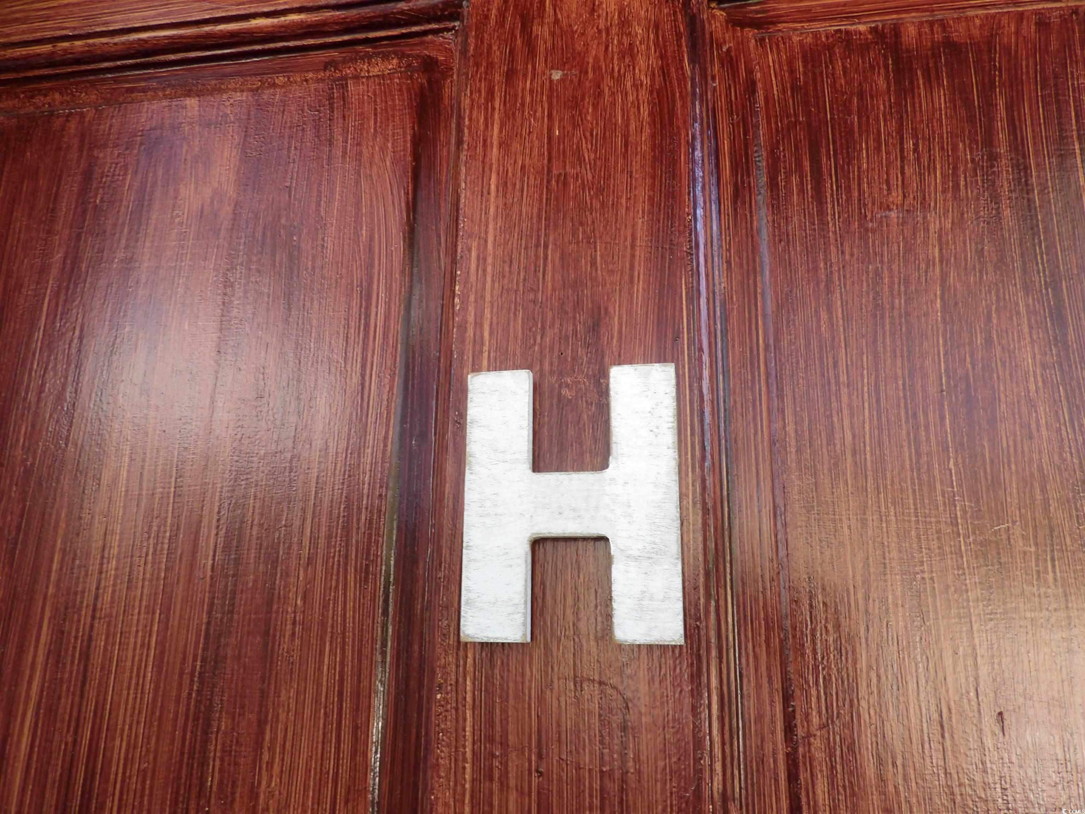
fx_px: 752
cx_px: 542
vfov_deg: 56.8
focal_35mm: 24
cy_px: 407
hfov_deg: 71.6
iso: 200
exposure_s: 1/28
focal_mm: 4.3
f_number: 3.2
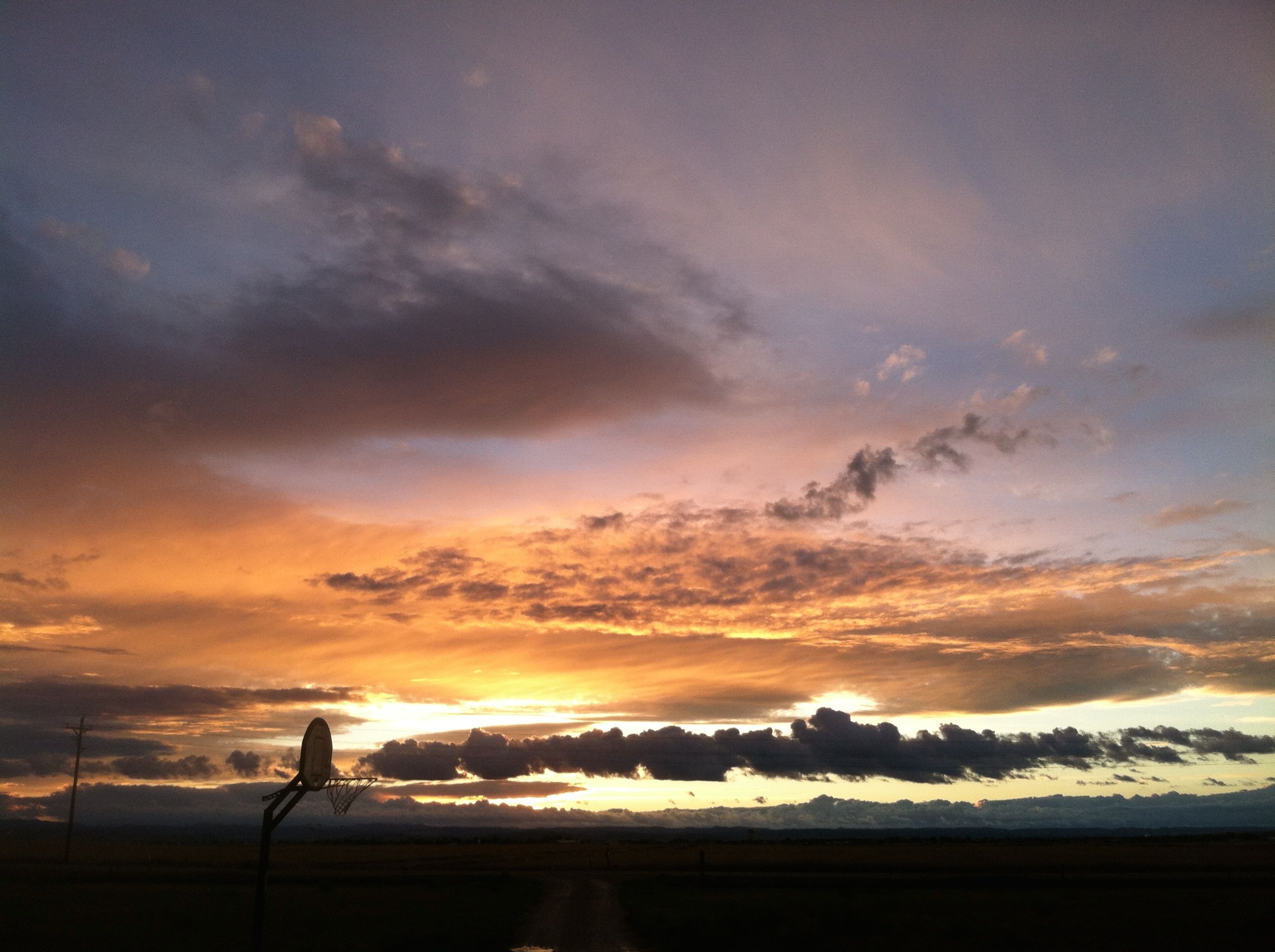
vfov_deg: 40.6
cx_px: 638
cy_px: 476
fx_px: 1287
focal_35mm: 35
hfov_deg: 52.7
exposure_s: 1/219
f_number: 2.8
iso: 80
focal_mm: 3.85
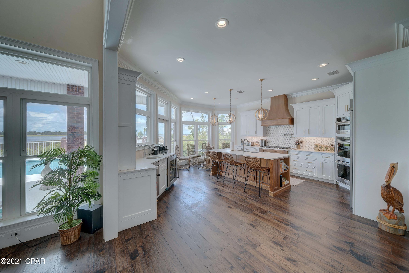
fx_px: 136
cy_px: 136
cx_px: 204
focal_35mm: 12
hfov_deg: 112.6
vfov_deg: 90.0
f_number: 8
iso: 100
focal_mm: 12
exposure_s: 1/15
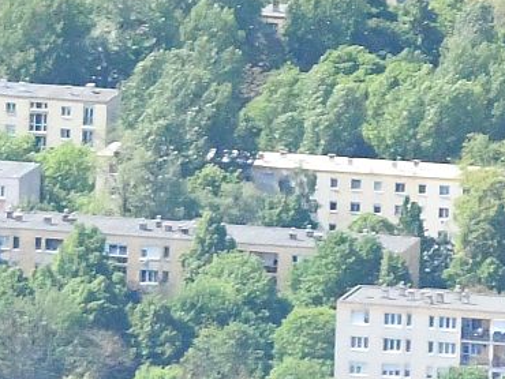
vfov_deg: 1.0
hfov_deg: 1.3
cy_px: -404
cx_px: 431
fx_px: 22744
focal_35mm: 1558
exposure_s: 1/5000
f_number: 9
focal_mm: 160
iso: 5000
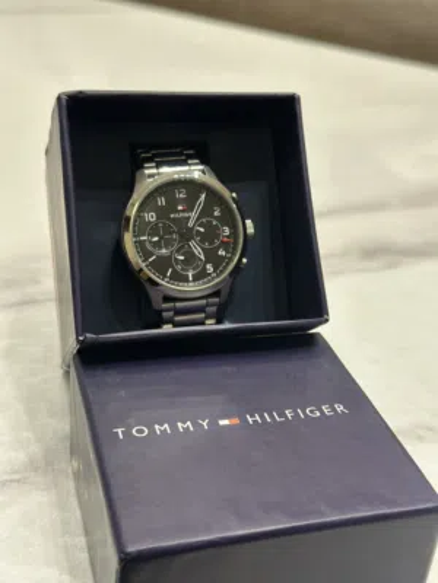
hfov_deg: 30.3
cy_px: 292
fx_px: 810
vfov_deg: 39.7
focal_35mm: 48
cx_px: 219
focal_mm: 6.86
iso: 125
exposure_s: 1/100
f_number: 1.78
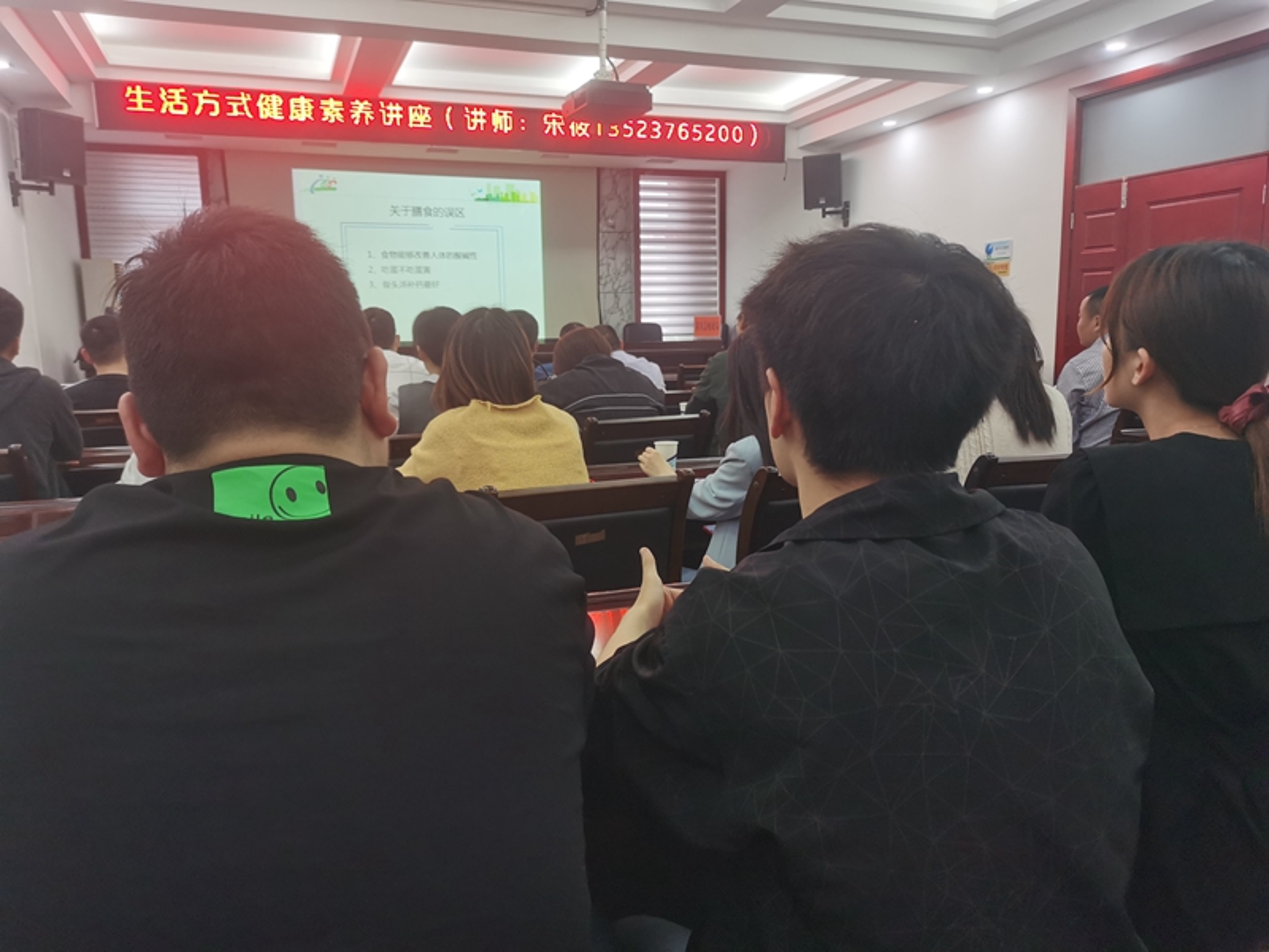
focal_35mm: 27
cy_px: 476
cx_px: 634
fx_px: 990
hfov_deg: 65.3
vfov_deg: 51.4
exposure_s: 1/100
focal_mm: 5.58
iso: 160
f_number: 1.8
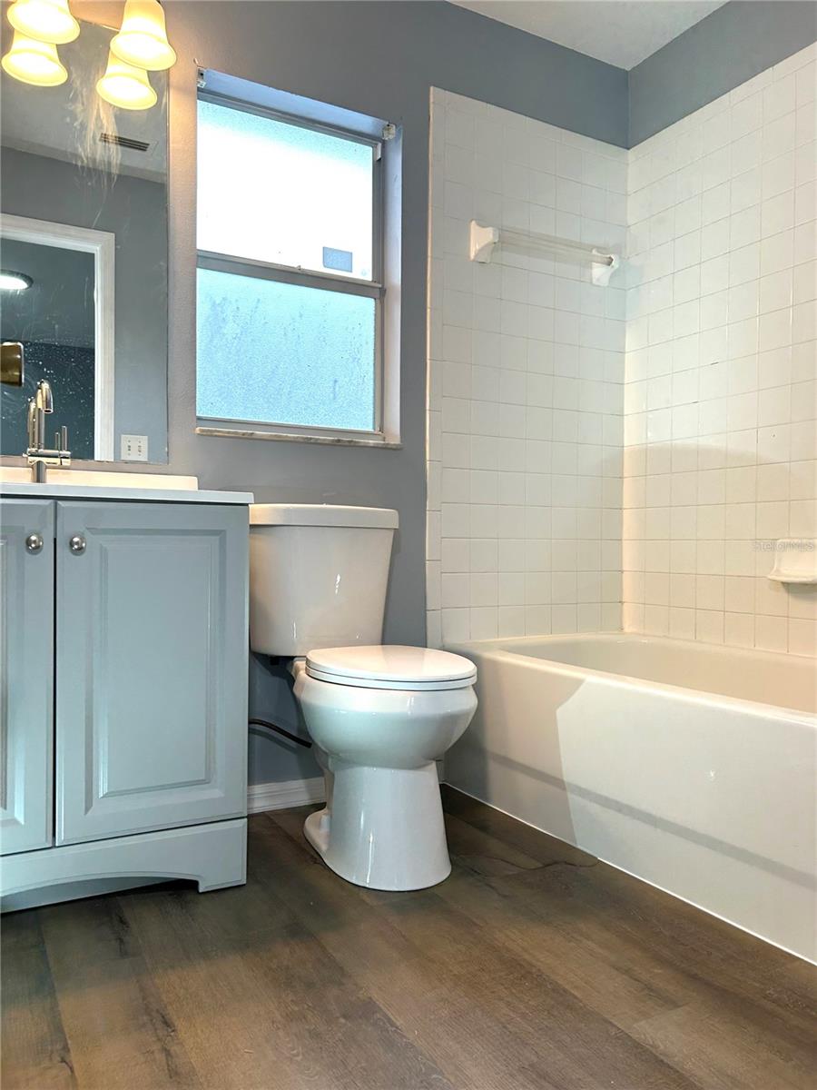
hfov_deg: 53.1
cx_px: 408
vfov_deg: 67.3
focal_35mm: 26
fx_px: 818
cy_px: 545
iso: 80
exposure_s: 1/120
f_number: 1.5
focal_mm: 5.7
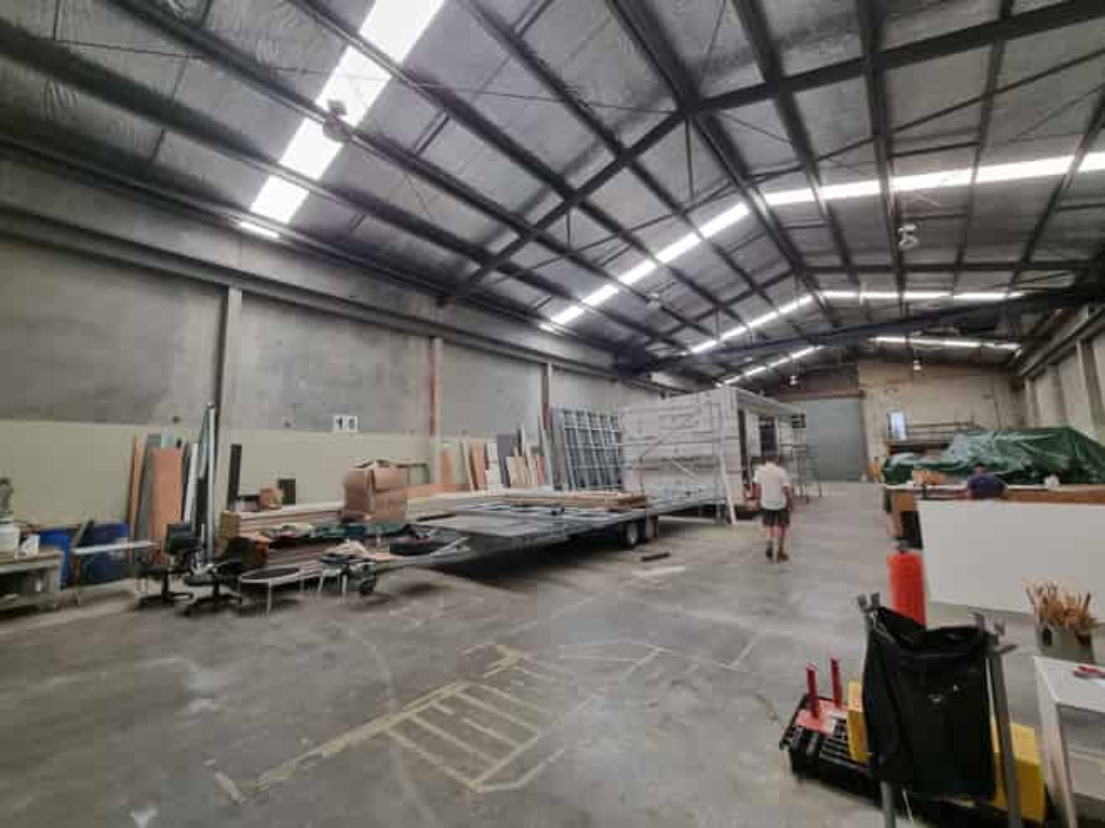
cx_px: 552
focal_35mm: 13
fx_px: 415
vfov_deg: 89.9
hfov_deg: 106.2
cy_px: 414
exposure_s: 1/33
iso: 400
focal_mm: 2.2
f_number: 2.2
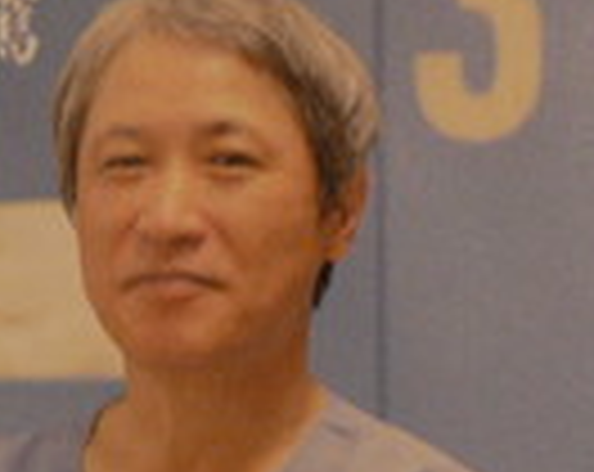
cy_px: 569
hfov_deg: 4.9
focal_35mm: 393
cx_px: 760
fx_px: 6894
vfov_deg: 3.9
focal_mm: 17.7
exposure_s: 1/8
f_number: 3.2
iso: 200
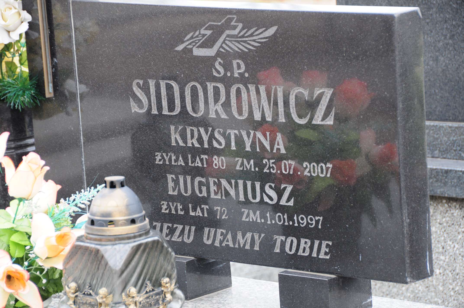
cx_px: 232
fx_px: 2163
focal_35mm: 168
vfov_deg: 8.2
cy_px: 154
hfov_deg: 12.2
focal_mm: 112
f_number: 7.1
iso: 500
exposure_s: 1/125
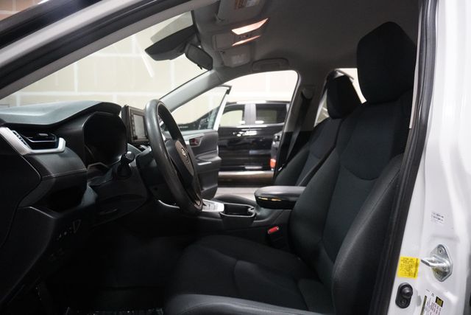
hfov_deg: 73.7
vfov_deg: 53.2
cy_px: 158
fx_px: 314
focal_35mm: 24
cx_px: 236
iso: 6400
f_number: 3.5
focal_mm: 16
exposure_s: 1/125
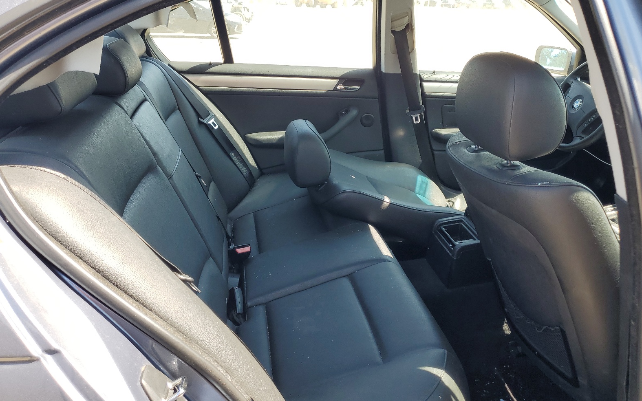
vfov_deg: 44.4
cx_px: 324
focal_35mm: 28
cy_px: 173
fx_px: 490
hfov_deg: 66.5
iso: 50
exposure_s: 1/357
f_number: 1.5
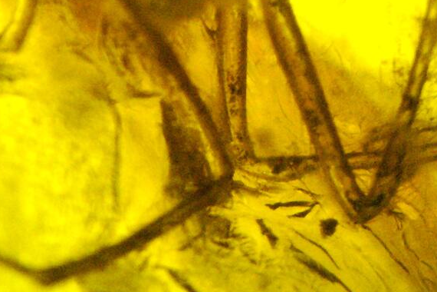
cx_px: 201
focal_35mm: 212
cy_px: -55
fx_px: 2573
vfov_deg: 6.4
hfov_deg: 9.7
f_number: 4.6
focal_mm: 15.4
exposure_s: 1/320
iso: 400
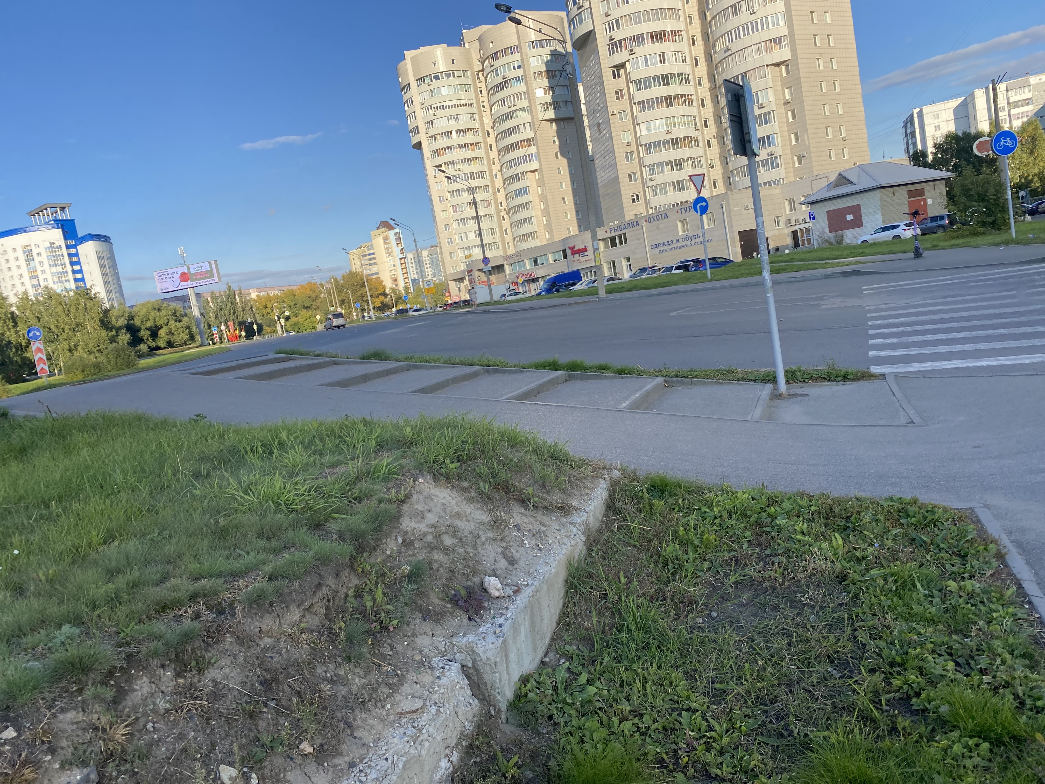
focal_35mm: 26
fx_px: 785
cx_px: 522
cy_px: 392
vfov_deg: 53.1
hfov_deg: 67.3
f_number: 1.8
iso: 32
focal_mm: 4.25
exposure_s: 1/1585
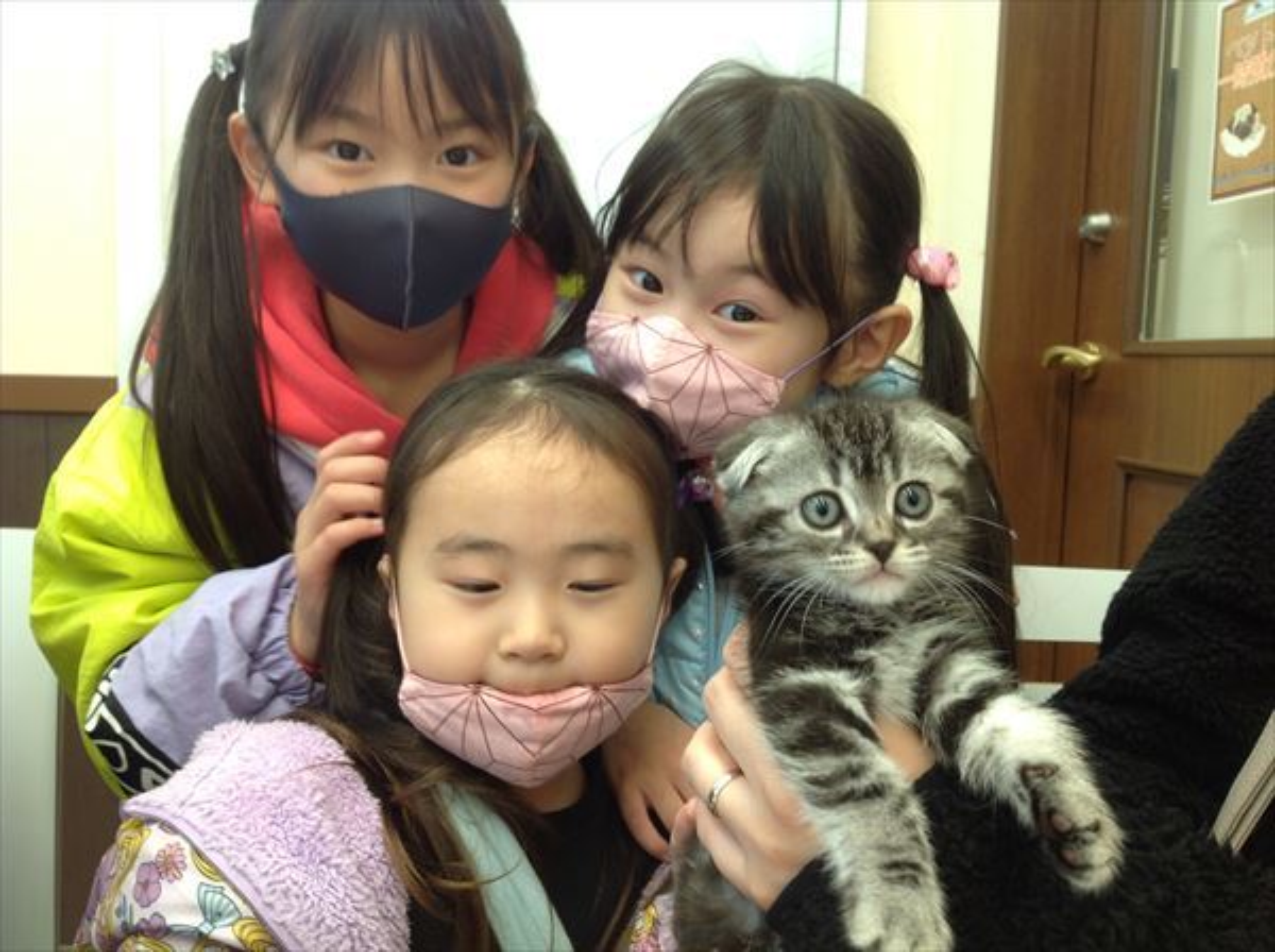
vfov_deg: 40.6
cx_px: 638
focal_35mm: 35
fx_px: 1287
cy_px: 476
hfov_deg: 52.7
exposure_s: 1/17
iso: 50
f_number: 2.4
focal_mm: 4.28
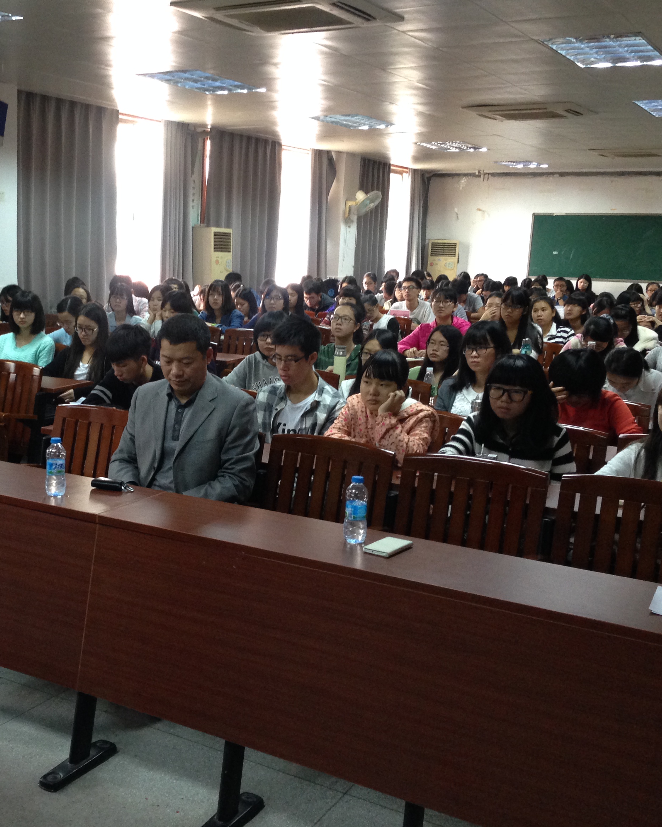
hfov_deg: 32.8
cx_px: 162
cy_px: 417
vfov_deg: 41.2
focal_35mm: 45
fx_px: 1102
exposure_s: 1/20
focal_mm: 4.12
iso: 200
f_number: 2.4
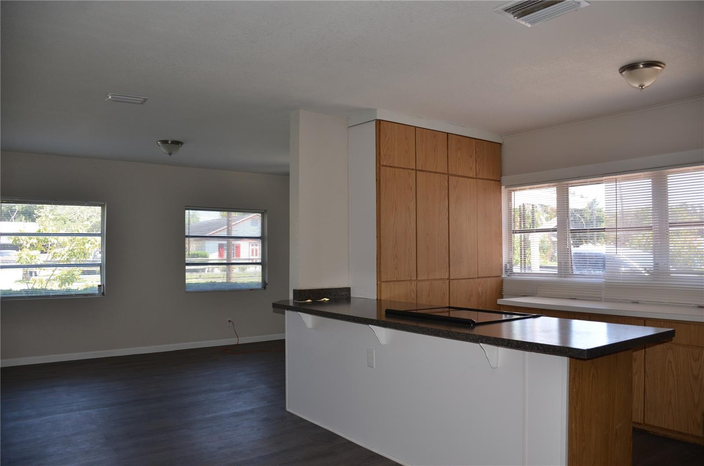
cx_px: 352
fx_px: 527
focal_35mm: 27
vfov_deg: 47.7
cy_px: 233
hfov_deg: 67.5
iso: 200
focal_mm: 18
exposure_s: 1/125
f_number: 3.5
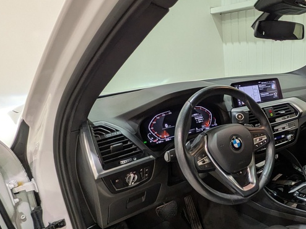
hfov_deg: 56.7
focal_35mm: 29
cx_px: 249
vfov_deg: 47.6
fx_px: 256
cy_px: 151
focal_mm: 1.83
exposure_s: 1/60
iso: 74
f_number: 2.2
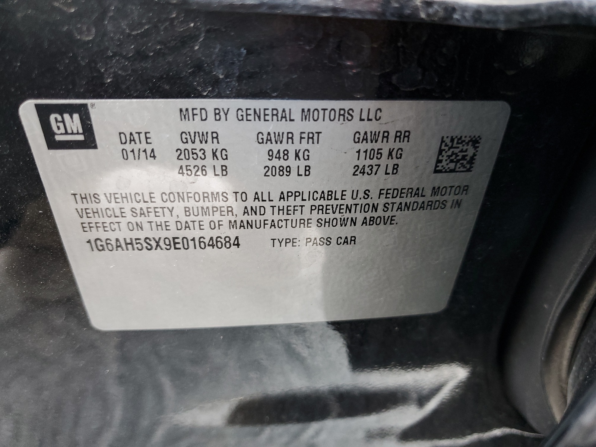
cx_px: 298
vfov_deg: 53.1
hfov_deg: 67.3
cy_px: 224
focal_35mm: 26
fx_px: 448
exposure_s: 1/60.2
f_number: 1.5
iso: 104
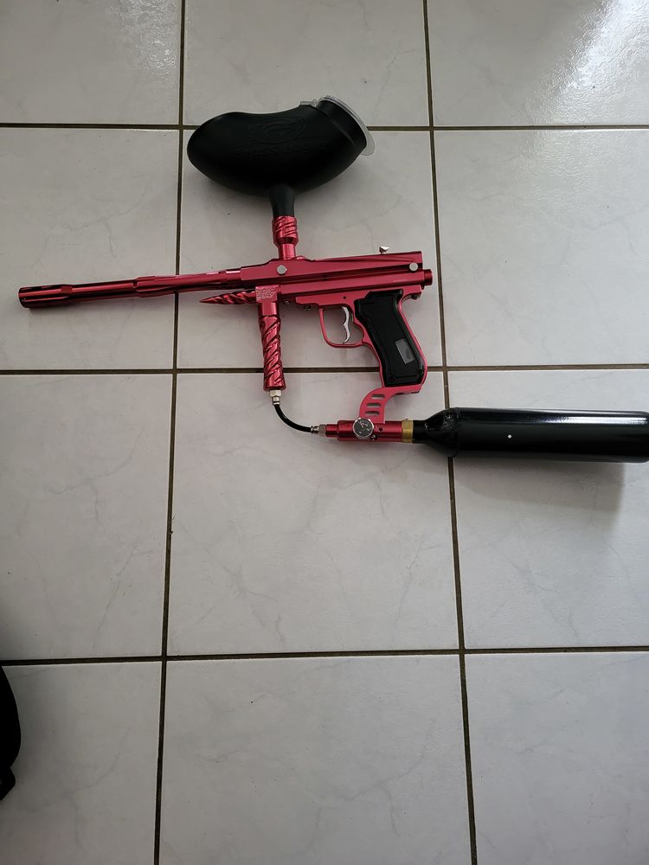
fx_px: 650
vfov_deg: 67.3
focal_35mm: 26
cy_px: 432
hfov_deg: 53.1
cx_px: 324
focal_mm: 5.4
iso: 640
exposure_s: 1/50
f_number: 1.8
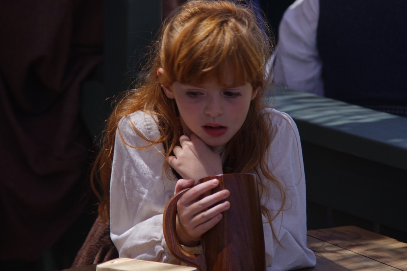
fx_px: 2283
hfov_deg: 10.2
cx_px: 204
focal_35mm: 202
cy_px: 136
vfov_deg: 6.8
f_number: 4.5
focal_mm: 135
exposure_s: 1/160
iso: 50
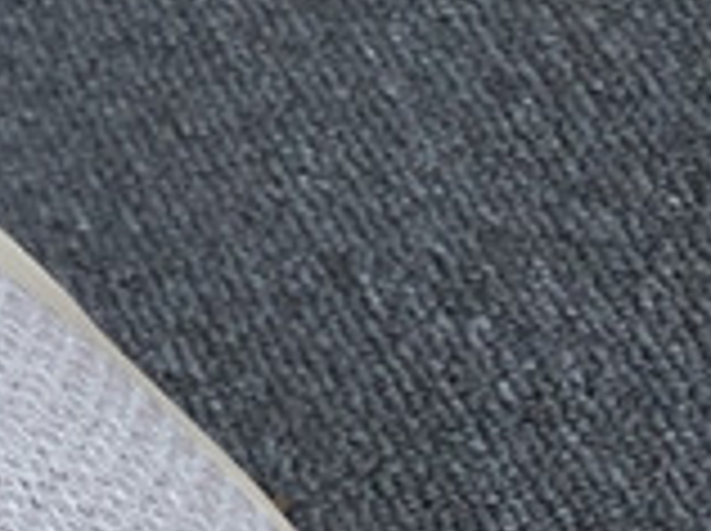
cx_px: -770
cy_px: 376
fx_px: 3630
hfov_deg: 10.2
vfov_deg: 8.4
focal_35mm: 177
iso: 25
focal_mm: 3.3
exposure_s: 1/595
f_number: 2.4
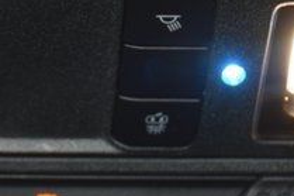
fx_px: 1742
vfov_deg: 6.4
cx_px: 23
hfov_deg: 9.6
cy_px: 74
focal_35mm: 213
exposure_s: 1/100
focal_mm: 29
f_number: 3.8
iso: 720
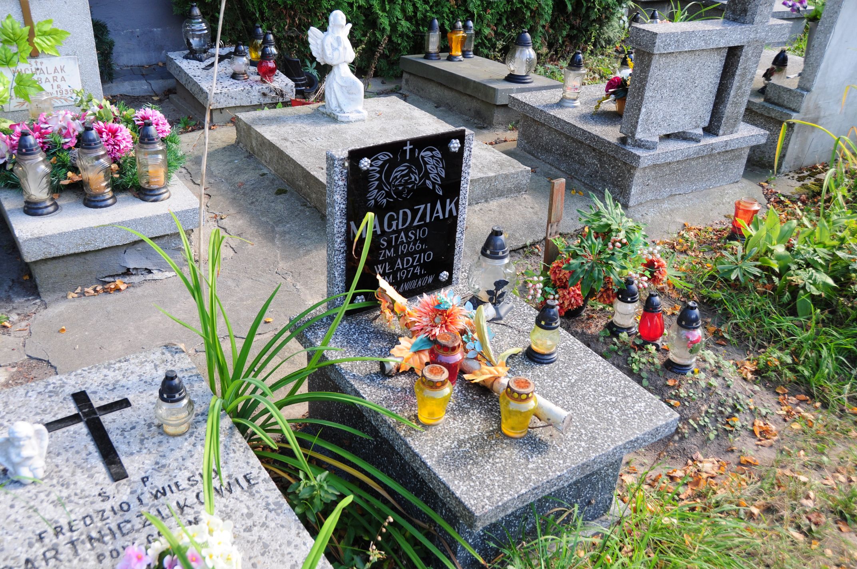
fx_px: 785
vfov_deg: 39.9
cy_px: 284
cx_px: 428
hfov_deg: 57.3
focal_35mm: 33
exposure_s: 1/125
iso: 250
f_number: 5
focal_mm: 22
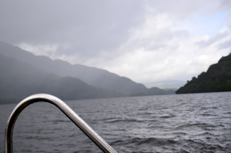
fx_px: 356
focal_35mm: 56
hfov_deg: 35.9
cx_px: 102
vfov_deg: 24.2
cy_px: 91
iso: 200
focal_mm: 31
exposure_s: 1/800
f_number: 3.8
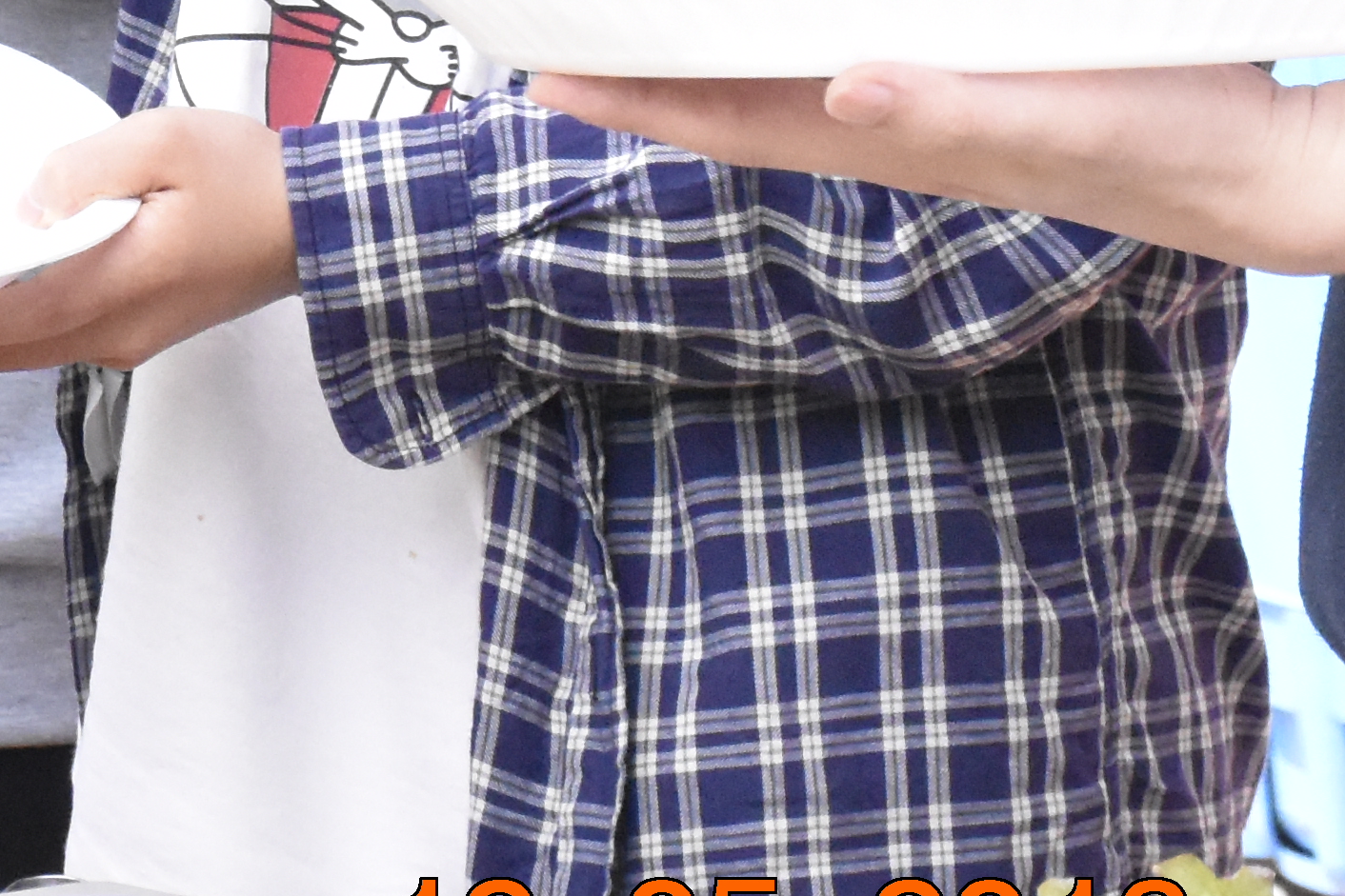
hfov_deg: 5.7
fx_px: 13335
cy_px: -679
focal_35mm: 357
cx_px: -1124
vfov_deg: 3.8
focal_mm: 56
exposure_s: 1/1000
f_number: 10
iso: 4500
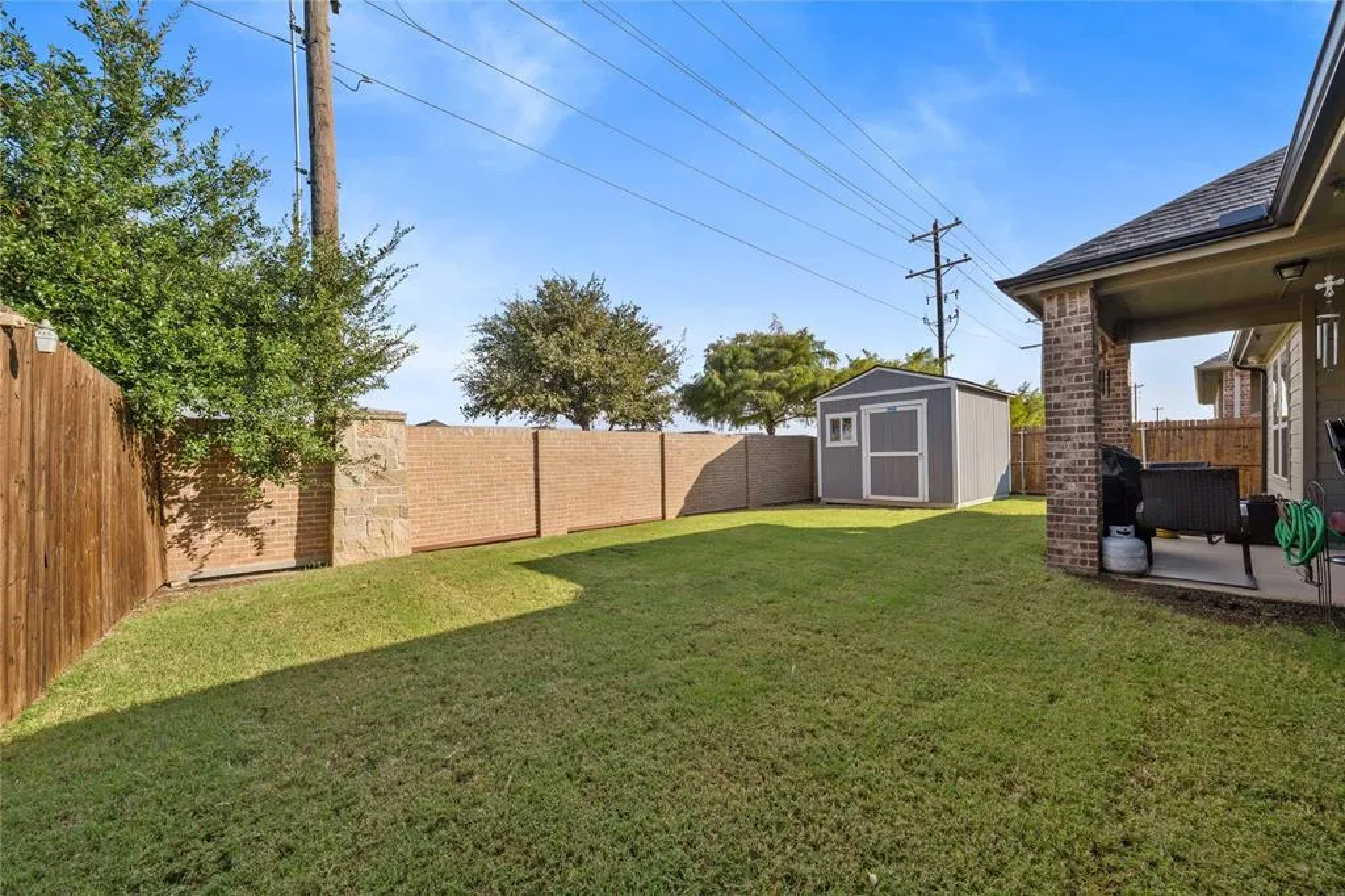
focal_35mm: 12
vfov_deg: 90.0
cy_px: 448
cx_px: 672
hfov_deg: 112.6
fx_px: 448
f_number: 11
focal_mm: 12
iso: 100
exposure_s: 1/40
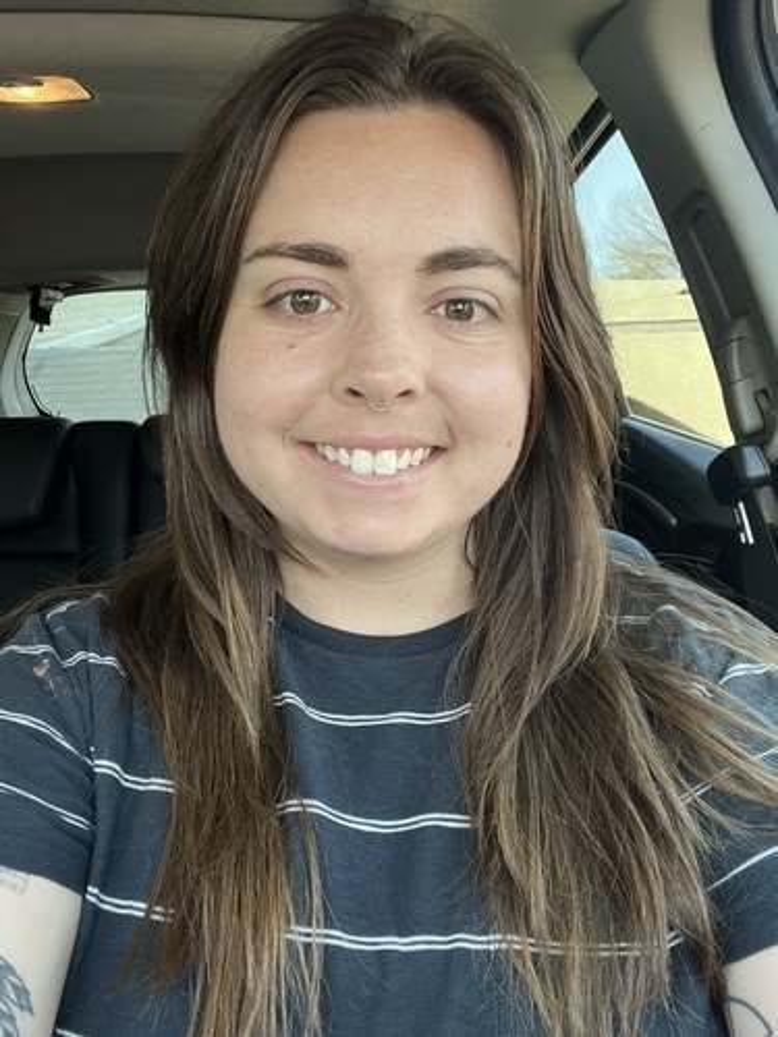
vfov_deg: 60.0
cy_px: 518
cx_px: 389
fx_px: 899
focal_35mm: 30
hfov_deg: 46.8
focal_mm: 2.71
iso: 80
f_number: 2.2
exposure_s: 1/121
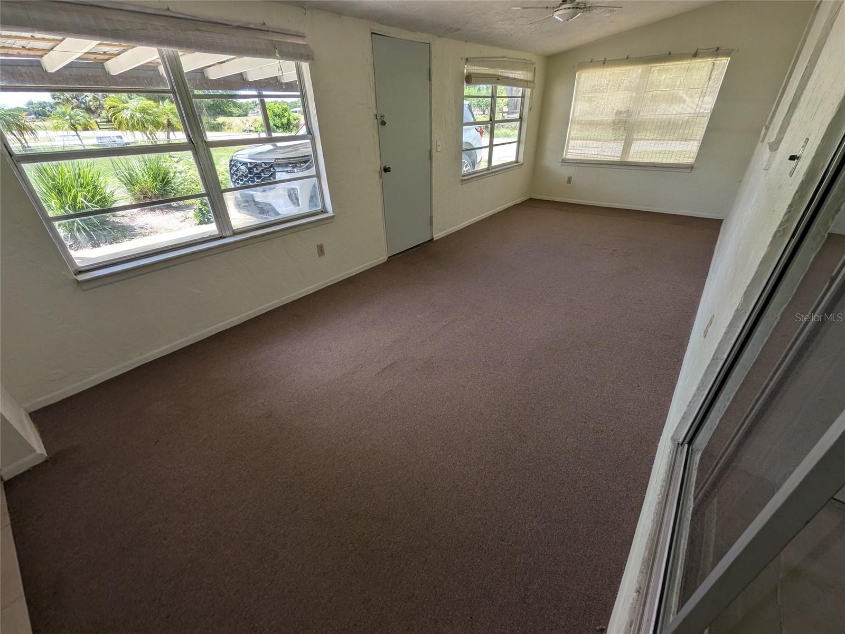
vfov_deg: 89.9
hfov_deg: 106.2
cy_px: 317
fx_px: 317
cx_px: 422
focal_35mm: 13
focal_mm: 1.95
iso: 38
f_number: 2.2
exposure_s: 1/262
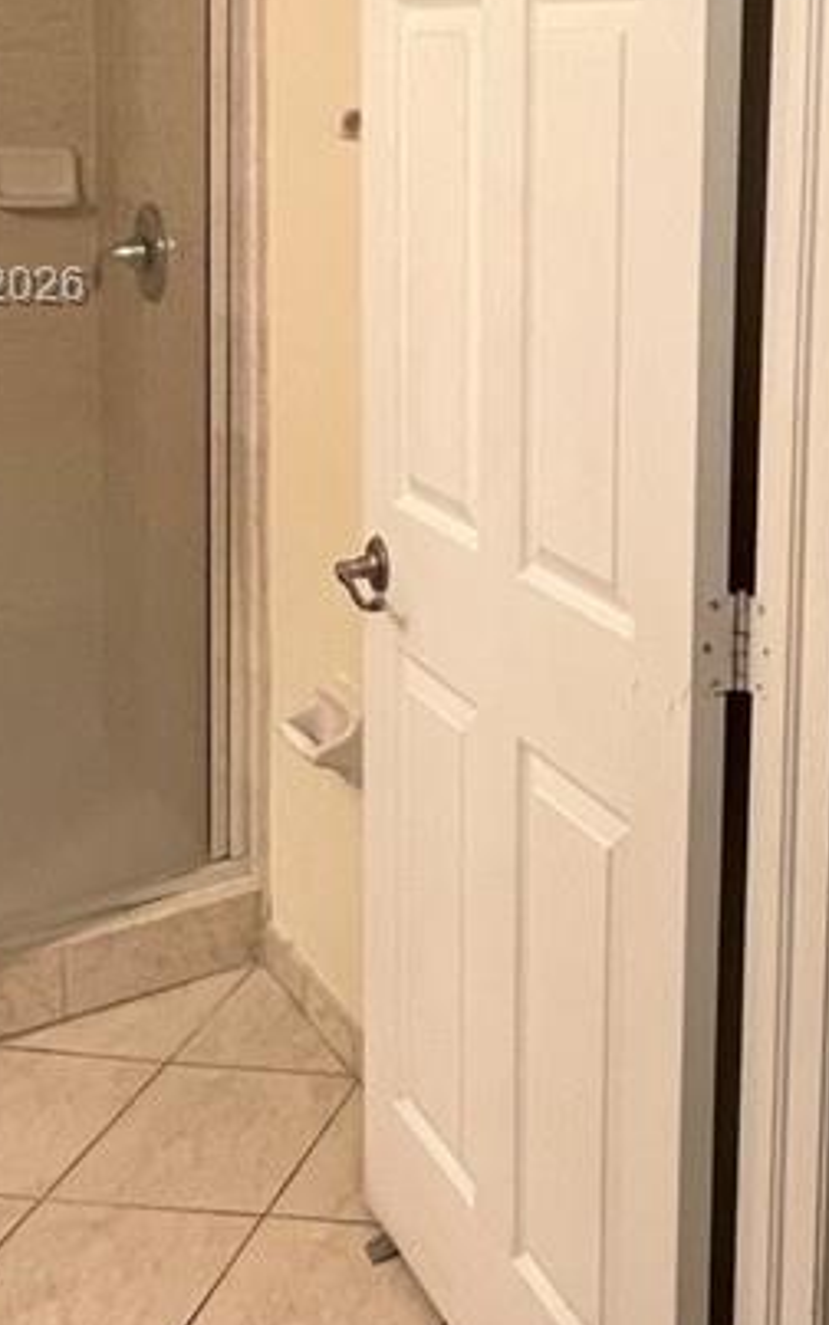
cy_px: 289
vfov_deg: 46.0
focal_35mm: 41
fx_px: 1482
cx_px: 957
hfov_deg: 27.9
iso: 160
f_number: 1.8
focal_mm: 1.57
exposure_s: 1/60
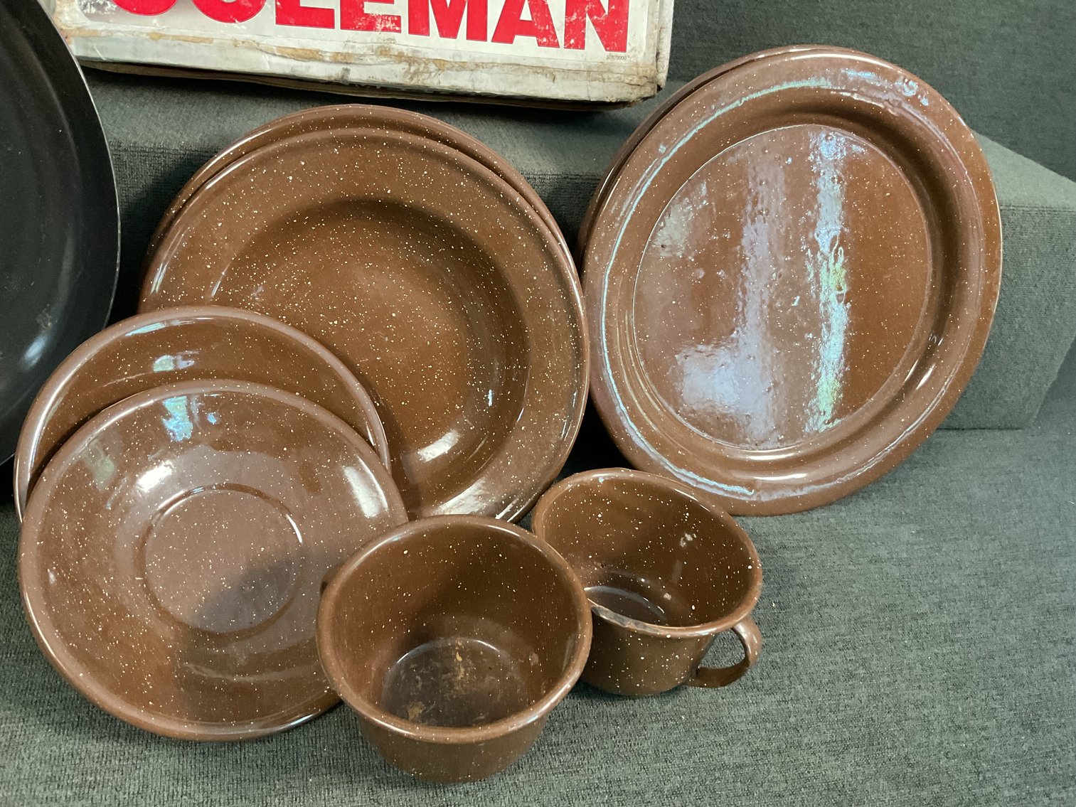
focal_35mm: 29
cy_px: 404
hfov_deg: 61.7
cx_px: 538
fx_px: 902
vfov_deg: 48.2
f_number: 1.8
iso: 320
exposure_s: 1/40
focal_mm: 3
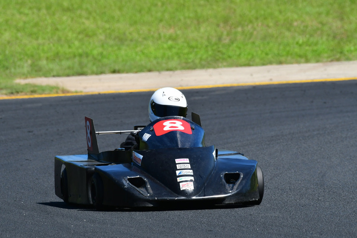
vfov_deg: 1.8
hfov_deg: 2.7
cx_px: 178
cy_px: 119
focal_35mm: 750
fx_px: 7440
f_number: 11
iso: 500
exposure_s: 1/640
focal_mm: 500
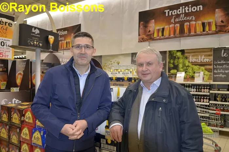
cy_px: 76
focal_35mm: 32
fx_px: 200
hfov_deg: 59.6
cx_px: 114
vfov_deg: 41.6
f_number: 3.8
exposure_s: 1/125
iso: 400
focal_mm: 21
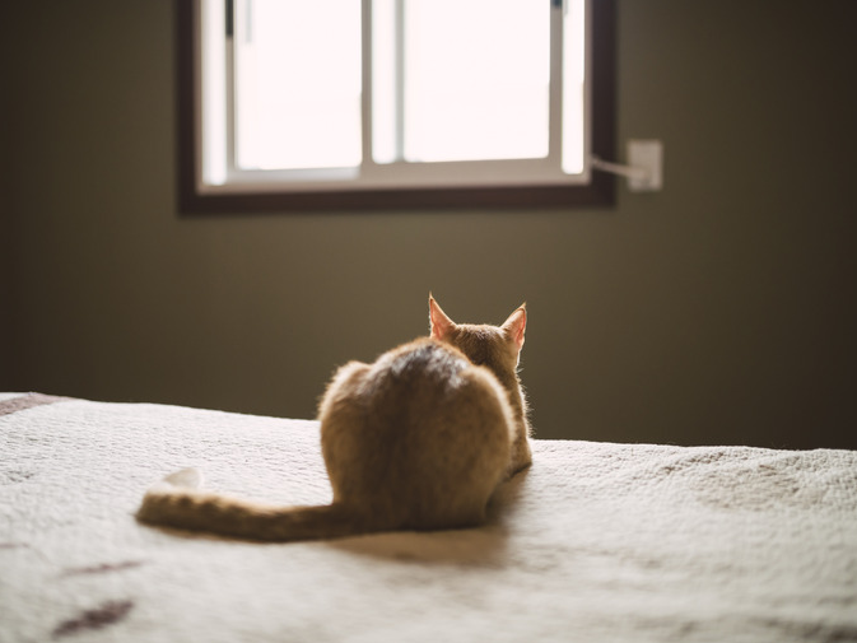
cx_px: 392
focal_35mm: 39
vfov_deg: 36.8
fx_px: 966
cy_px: 320
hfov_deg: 47.8
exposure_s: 1/640
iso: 500
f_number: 1.4
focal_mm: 35
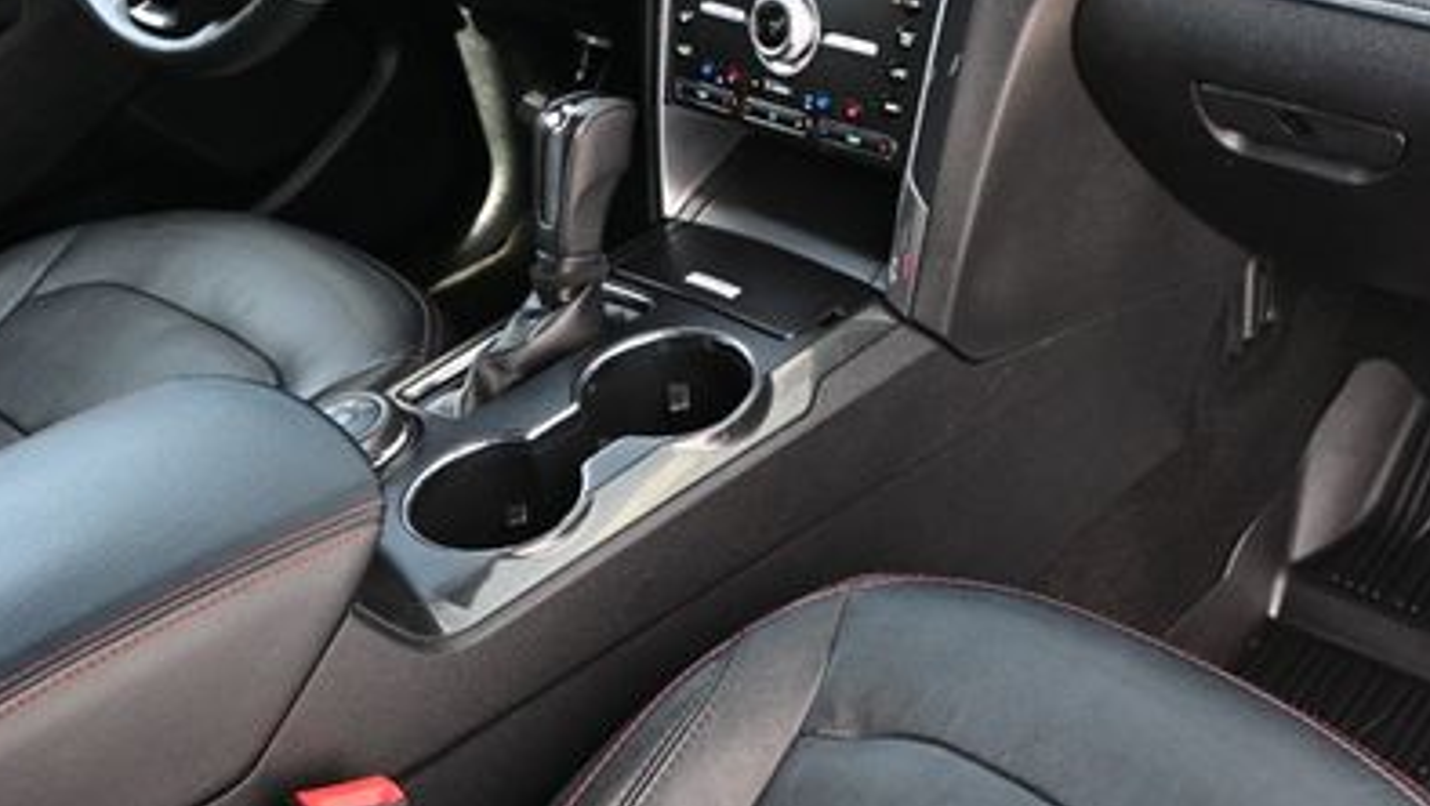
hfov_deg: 39.2
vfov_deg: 23.0
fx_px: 1935
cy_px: 98
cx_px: 1121
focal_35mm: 51
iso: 640
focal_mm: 20
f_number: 3.8
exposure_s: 1/125
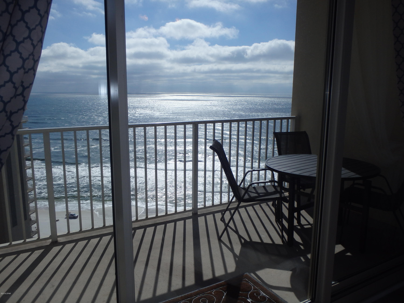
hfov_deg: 63.4
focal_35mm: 28
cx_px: 202
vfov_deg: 49.7
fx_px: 327
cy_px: 152
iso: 125
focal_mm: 5
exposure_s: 1/250
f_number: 11
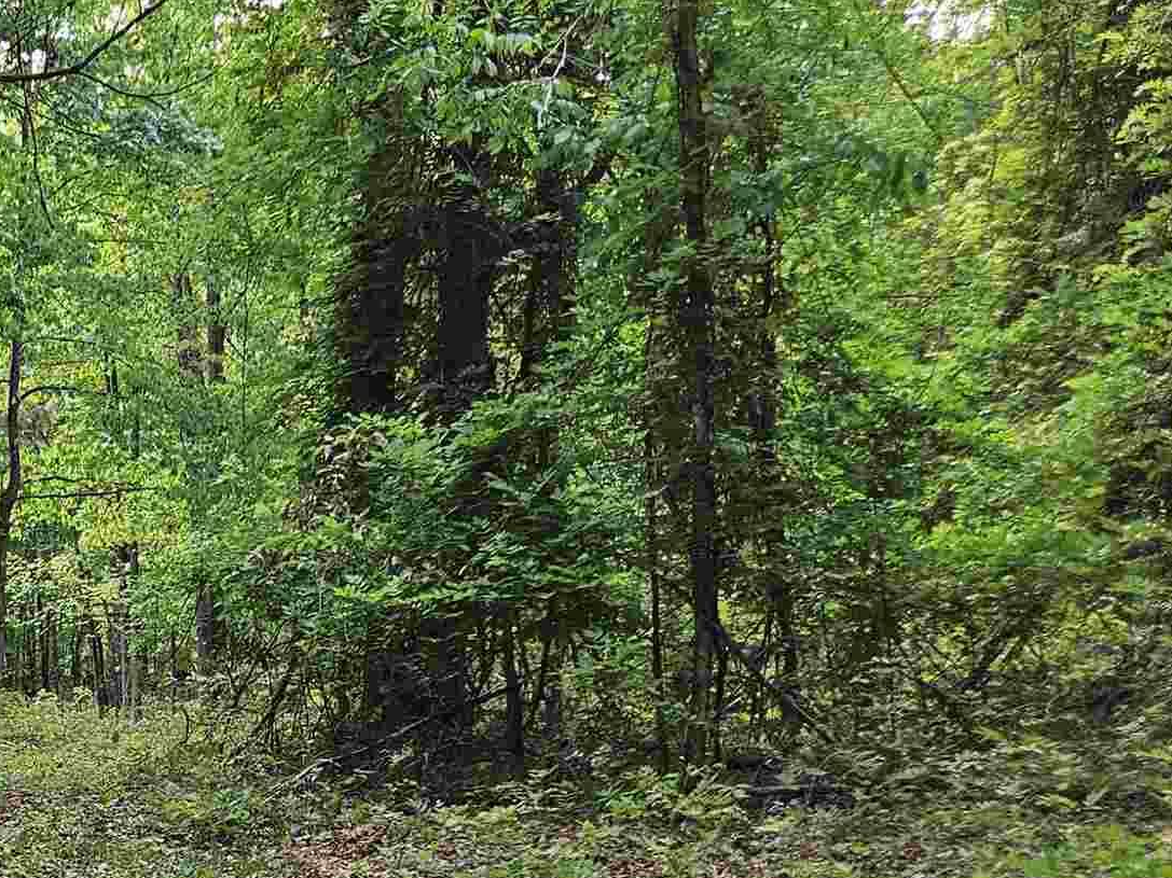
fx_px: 2200
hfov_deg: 24.6
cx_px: -477
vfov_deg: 22.2
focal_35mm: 65
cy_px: 756
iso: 50
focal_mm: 5.4
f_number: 1.8
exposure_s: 1/180
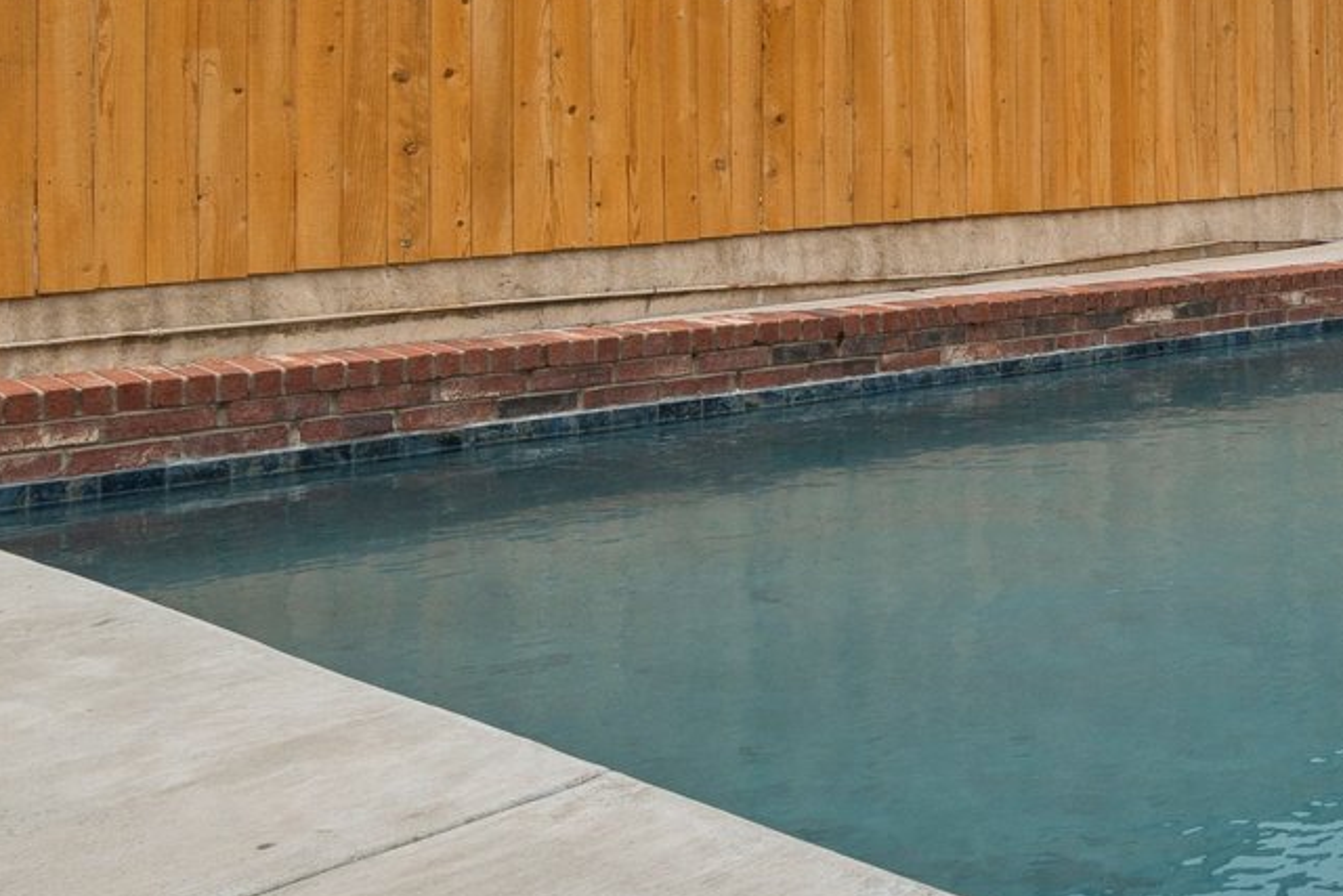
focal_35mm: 48
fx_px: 1791
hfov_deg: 34.2
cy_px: 127
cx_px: 1559
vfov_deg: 27.3
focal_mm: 10
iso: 100
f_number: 8
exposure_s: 1/160
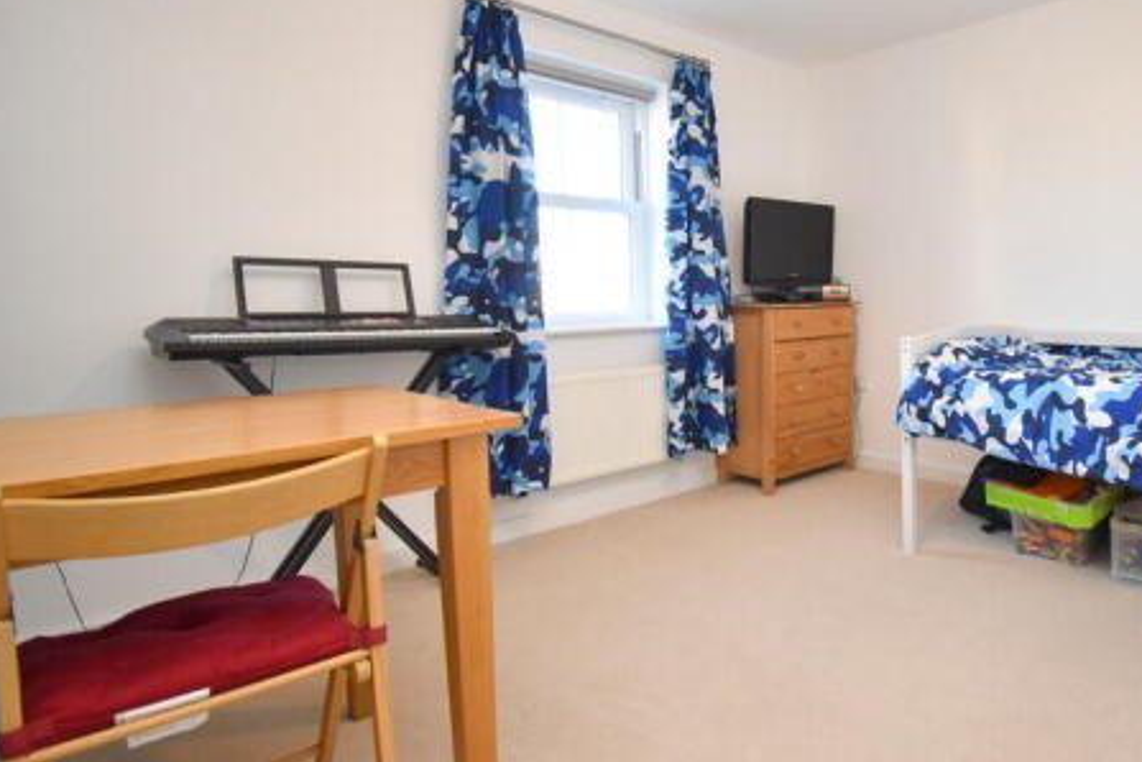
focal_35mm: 22
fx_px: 698
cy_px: 341
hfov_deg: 75.6
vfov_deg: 57.1
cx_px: 780
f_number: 4.5
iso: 1000
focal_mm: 10
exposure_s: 1/125
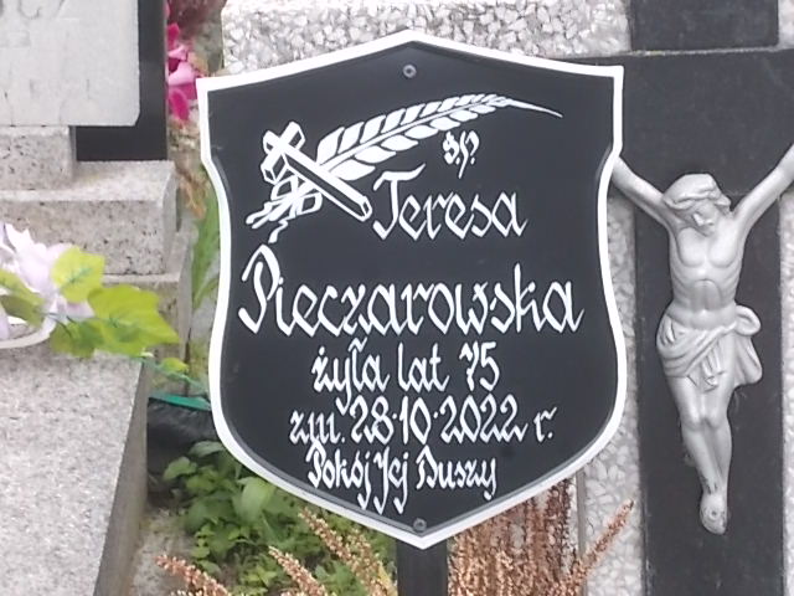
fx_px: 3211
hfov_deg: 14.1
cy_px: 298
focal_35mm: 140
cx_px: 397
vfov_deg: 10.6
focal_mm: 20
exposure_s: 1/60
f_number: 6.8
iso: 200
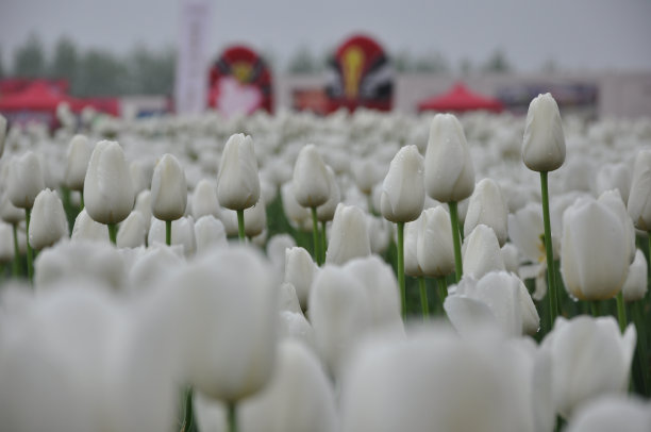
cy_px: 216
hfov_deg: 13.1
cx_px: 326
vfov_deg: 8.7
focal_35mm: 158
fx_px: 2844
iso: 200
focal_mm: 105
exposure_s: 1/160
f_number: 8
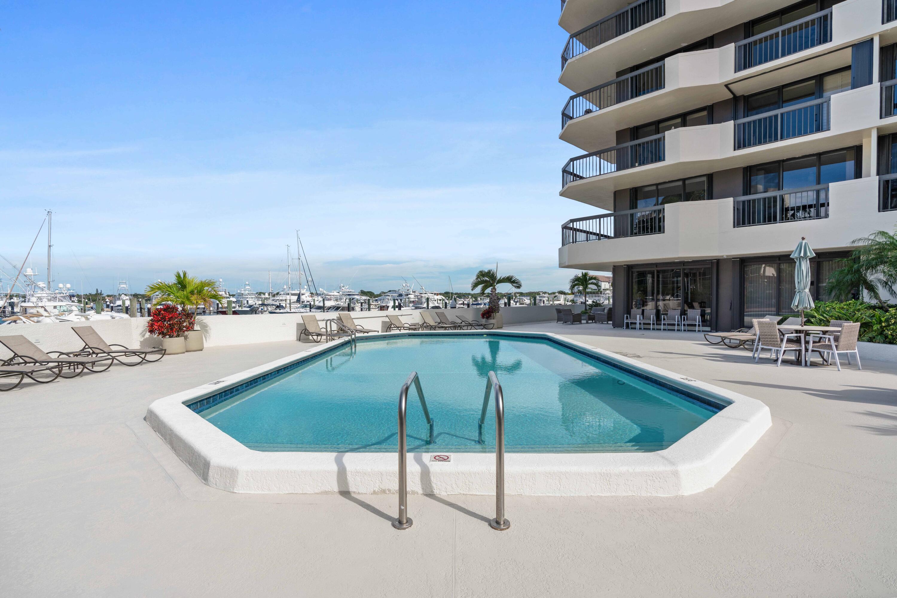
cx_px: 448
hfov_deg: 93.3
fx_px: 424
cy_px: 299
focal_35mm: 17
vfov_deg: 70.4
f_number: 5.6
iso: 100
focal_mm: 17
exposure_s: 1/160
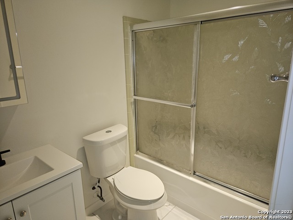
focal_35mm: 23
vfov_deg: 58.9
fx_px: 195
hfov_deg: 73.9
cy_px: 110
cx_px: 146
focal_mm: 5.4
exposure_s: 1/60
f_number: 1.8
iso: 50
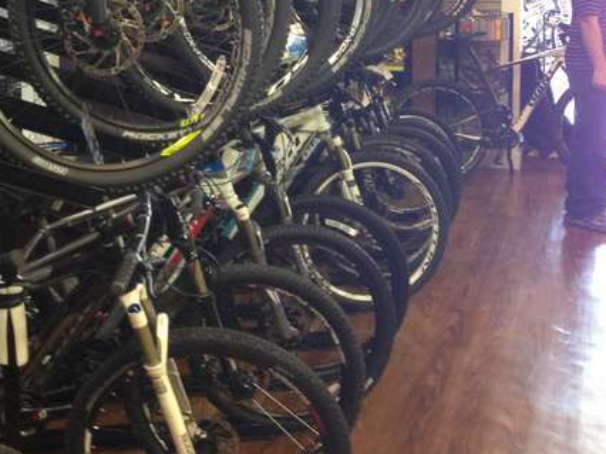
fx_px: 1085
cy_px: 74
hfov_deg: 30.2
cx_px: 92
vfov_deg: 23.2
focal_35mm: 62
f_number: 2.4
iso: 200
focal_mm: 4.13
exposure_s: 1/20
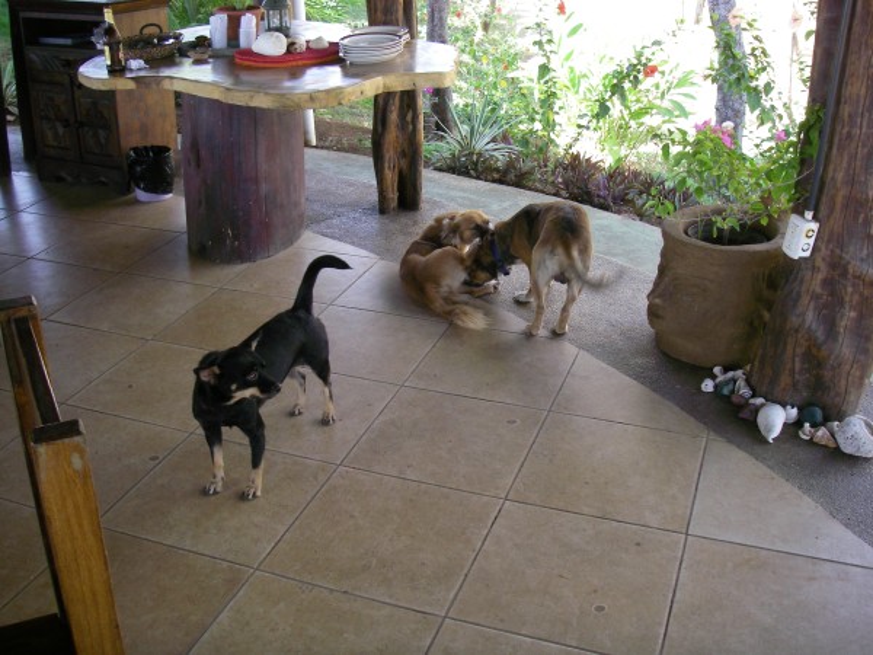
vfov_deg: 37.7
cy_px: 328
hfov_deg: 49.0
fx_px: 958
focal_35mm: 38
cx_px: 436
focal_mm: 6.3
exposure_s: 1/50
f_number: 3.3
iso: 100
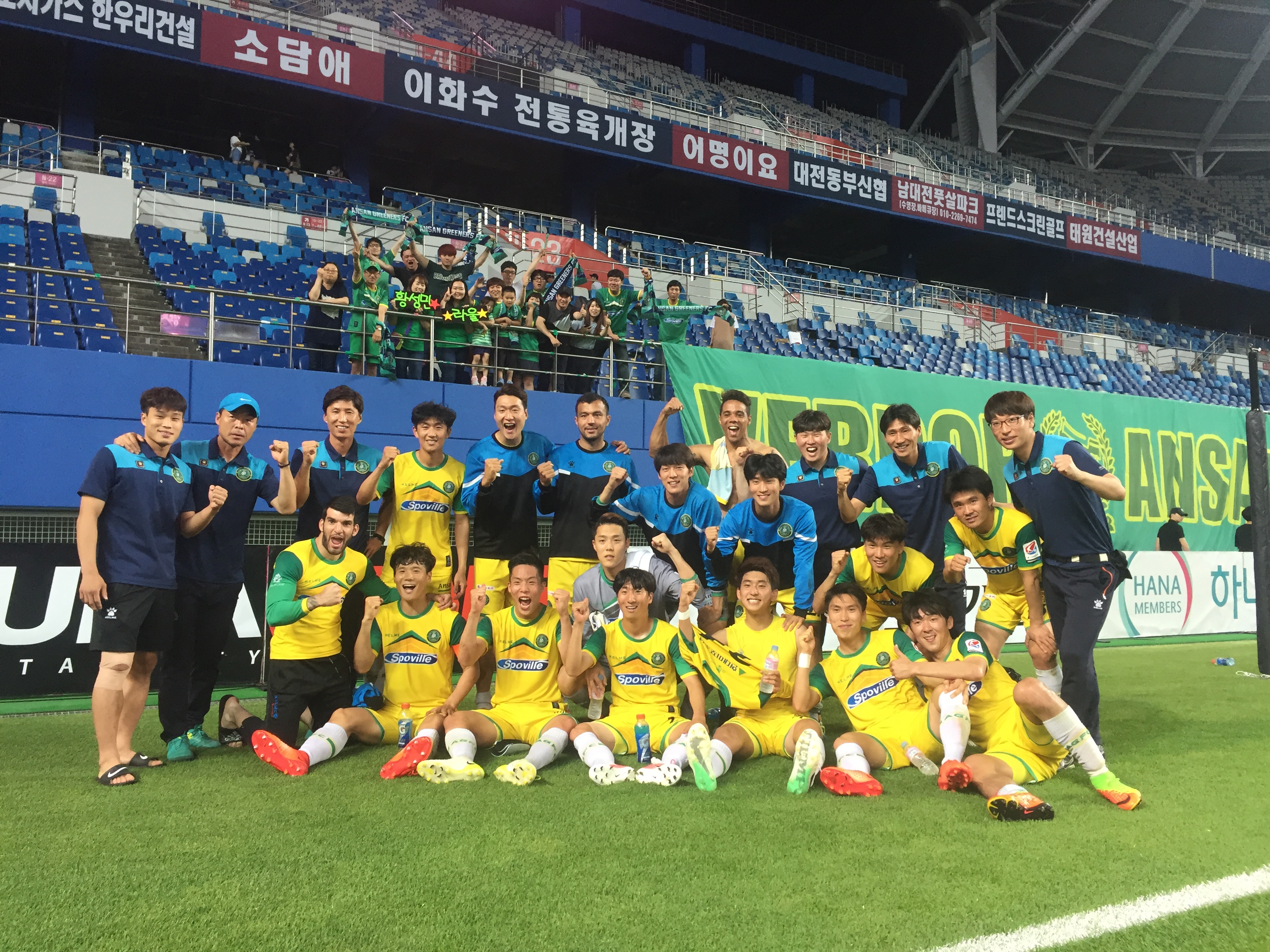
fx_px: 1064
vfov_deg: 48.2
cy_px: 476
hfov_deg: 61.7
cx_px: 635
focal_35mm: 29
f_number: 2.2
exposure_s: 1/30
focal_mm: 4.15
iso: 40
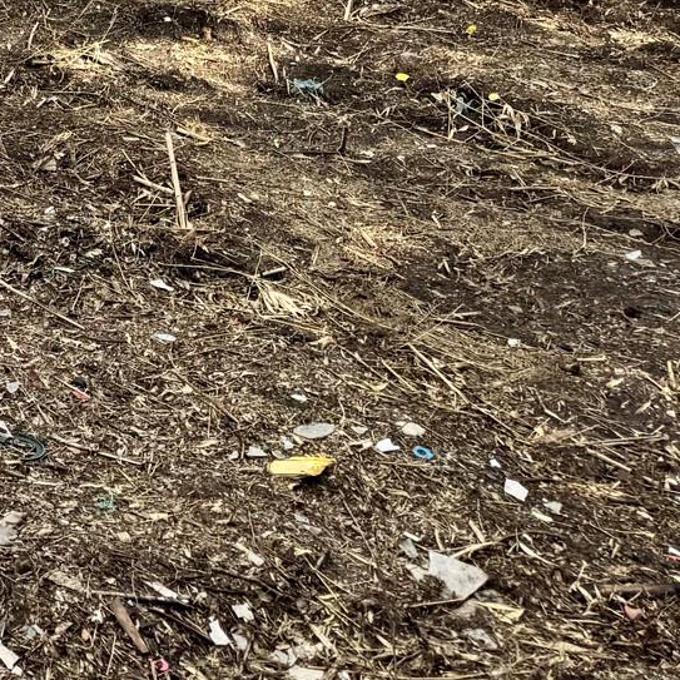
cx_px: -493
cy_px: -254
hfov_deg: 17.9
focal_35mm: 80
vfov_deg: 19.6
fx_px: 1778
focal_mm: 6.76
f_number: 1.78
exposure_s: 1/2506
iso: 80
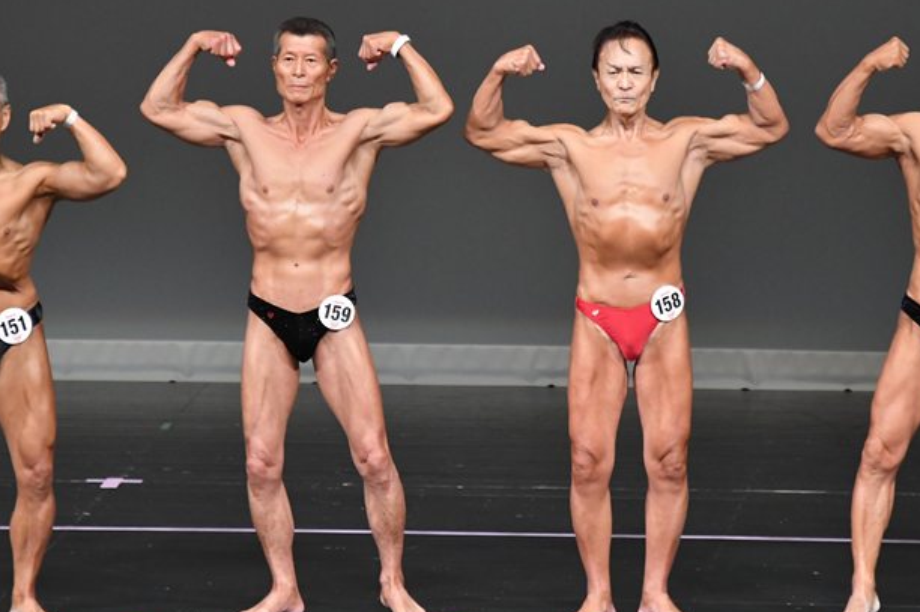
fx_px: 10188
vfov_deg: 3.4
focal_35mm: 399
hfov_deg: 5.2
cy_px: 274
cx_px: 485
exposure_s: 1/400
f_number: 5.6
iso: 4000
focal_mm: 210
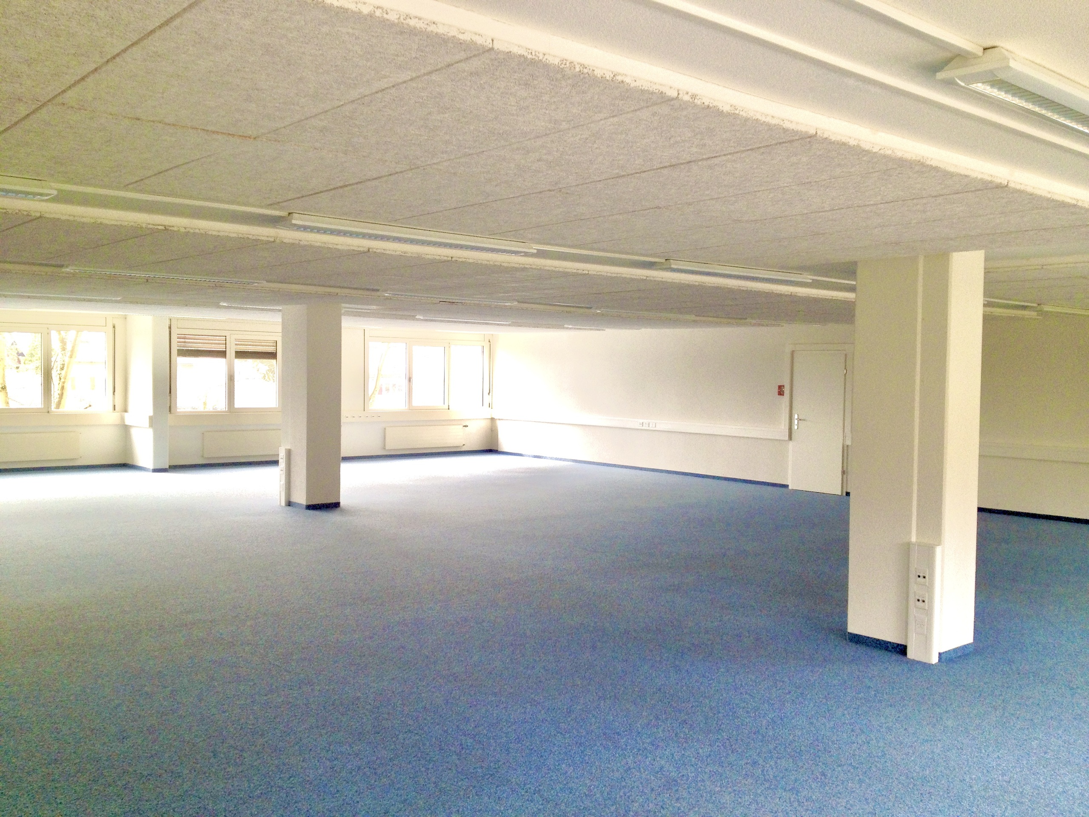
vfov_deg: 40.7
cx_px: 544
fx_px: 1101
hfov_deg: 52.6
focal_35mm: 35
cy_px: 408
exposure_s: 1/60
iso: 64
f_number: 2.4
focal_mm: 4.28
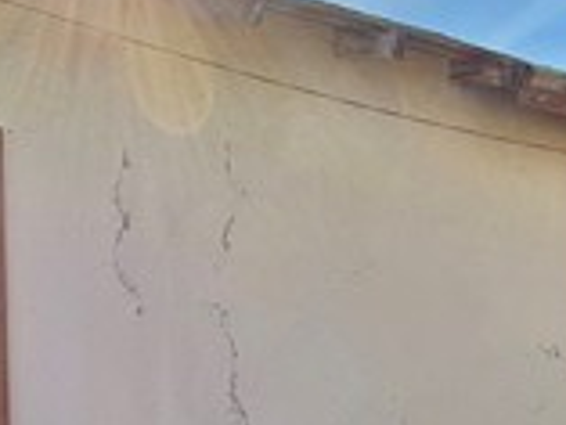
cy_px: 324
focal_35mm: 57
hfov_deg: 33.7
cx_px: 267
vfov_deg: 25.4
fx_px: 933
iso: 64
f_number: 2.2
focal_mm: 2.22
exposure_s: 1/2092
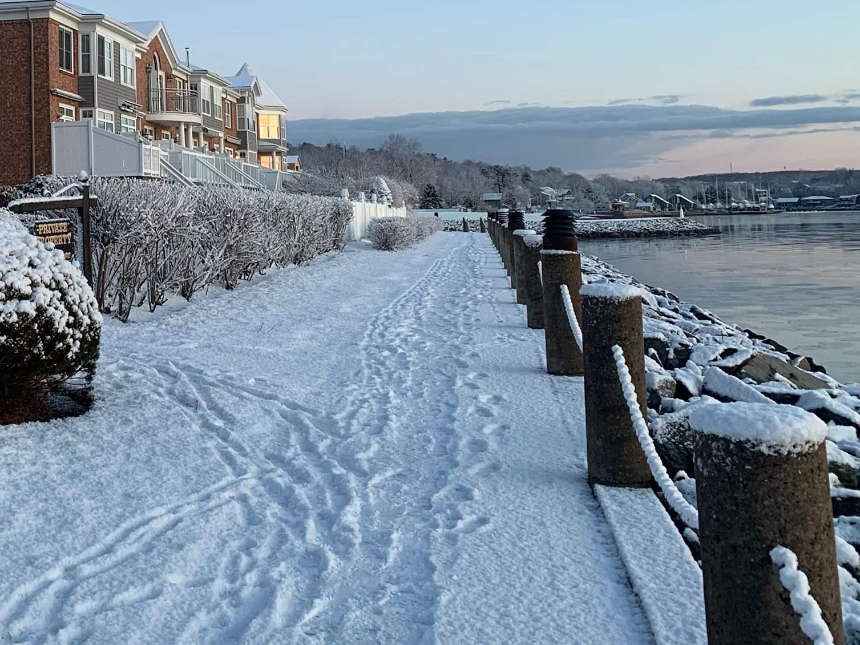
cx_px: 108
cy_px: 43
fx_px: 1317
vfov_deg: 26.4
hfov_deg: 34.4
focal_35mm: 53
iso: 50
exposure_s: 1/121
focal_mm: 4.25
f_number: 1.8
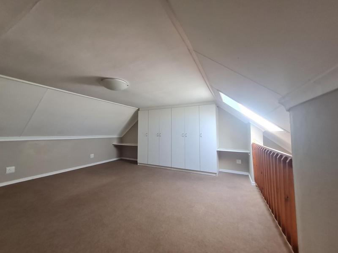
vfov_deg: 89.9
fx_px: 127
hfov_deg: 106.2
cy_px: 126
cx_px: 169
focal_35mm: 13
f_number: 2.2
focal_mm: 1.74
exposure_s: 1/50
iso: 100
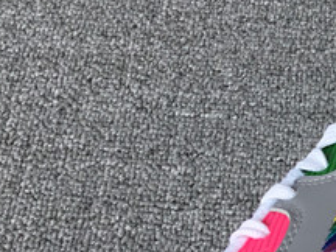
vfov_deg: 12.7
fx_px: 1116
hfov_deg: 15.4
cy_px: 252
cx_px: 549
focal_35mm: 115
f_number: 2.4
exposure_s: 1/301
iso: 25
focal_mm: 3.3
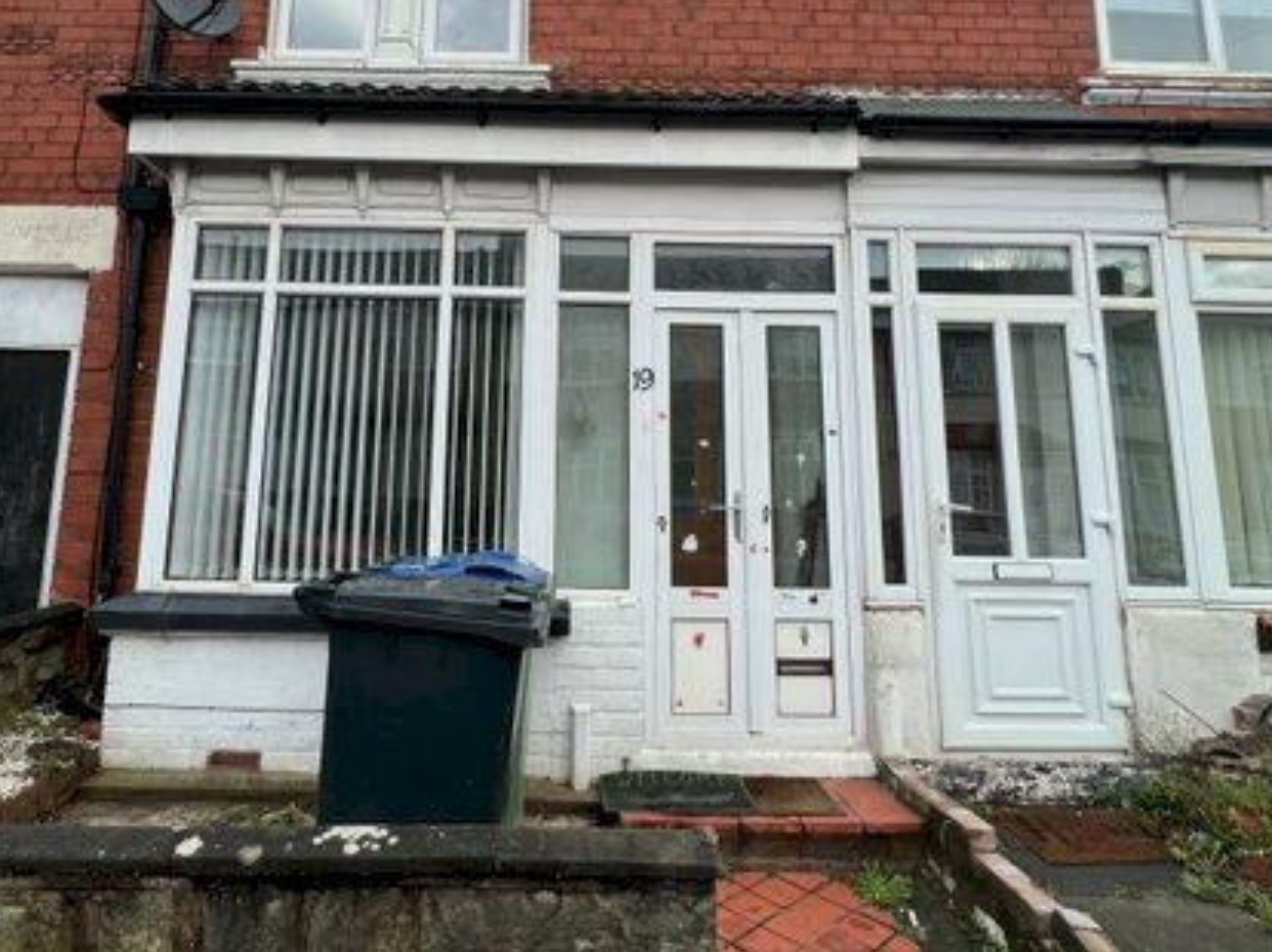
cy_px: 333
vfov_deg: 59.9
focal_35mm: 22
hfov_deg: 76.2
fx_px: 808
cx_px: 568
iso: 32
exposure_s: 1/361
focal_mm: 1.57
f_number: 1.8
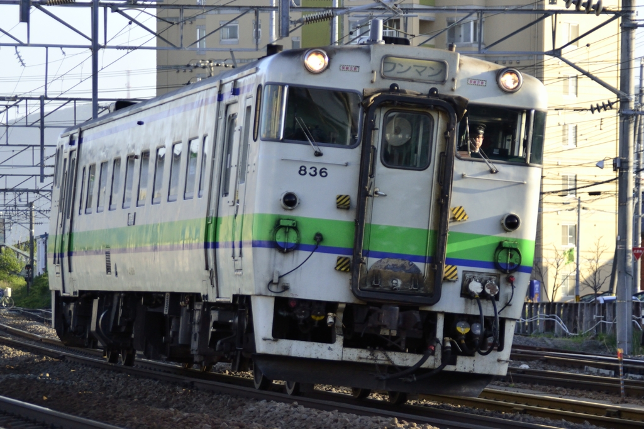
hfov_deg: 10.2
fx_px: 3621
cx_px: 322
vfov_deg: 6.8
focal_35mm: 202
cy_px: 214
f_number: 6
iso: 800
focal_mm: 135
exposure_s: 1/1250
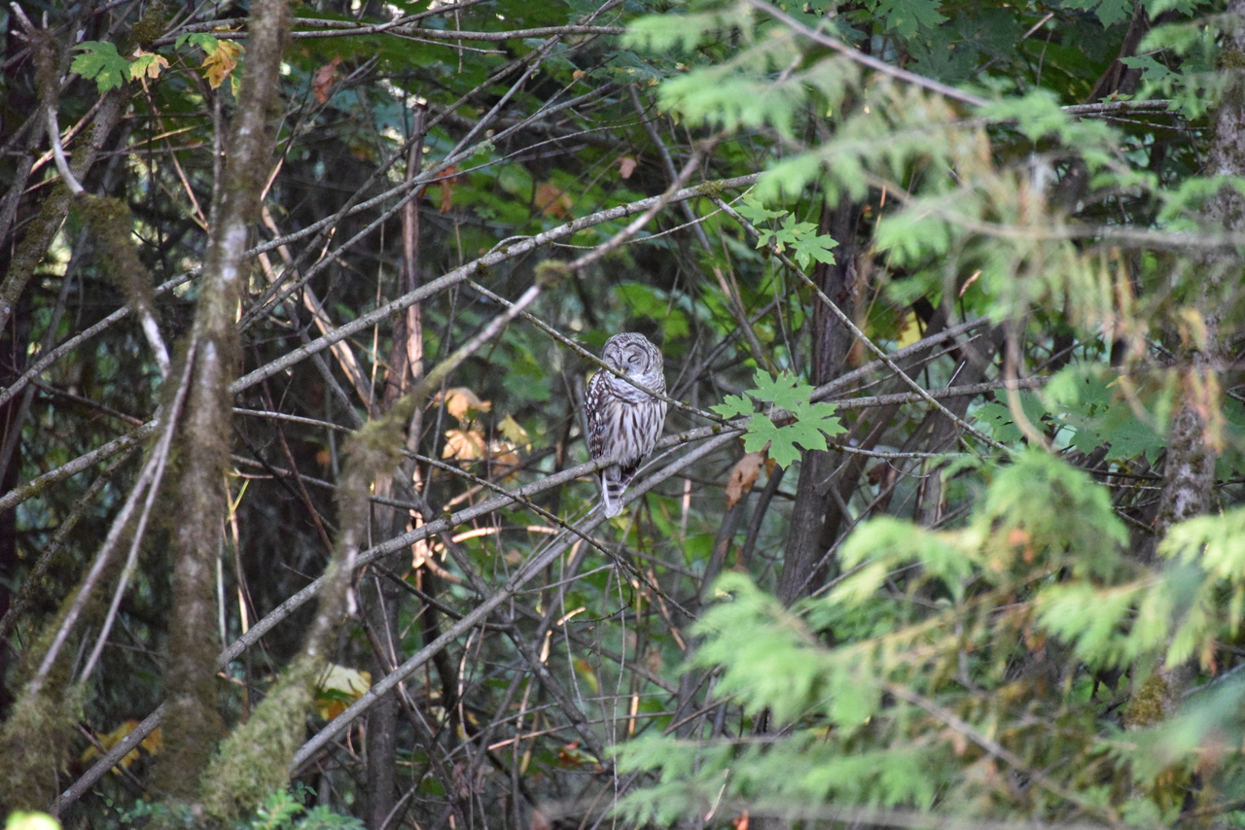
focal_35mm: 300
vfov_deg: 4.6
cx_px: 622
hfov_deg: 6.9
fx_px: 10377
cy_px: 415
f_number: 5.6
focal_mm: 300
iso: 12800
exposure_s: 1/640
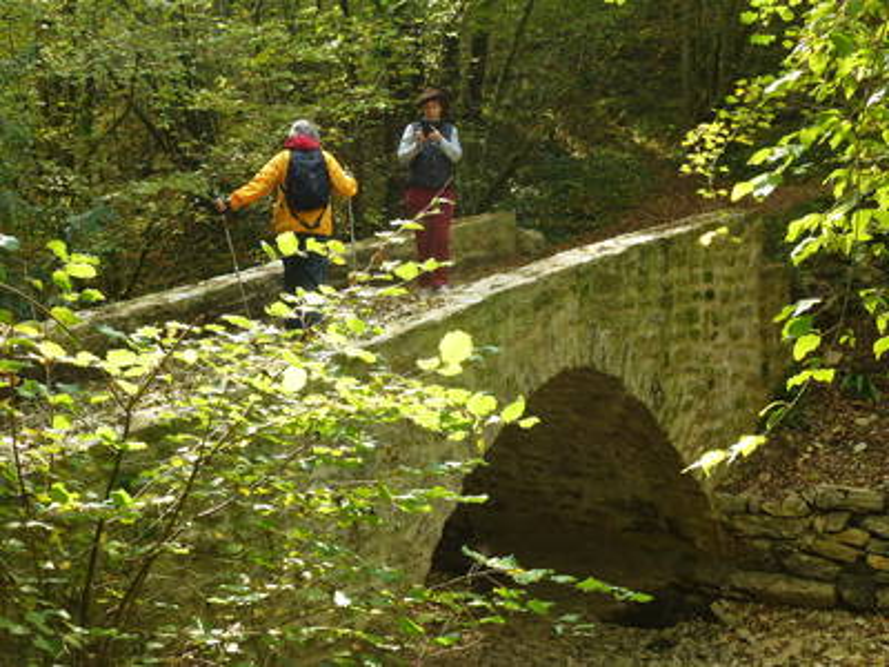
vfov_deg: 32.2
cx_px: 444
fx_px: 1156
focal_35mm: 45
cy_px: 334
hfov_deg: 42.1
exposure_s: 1/60
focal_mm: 8
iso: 100
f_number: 4.5
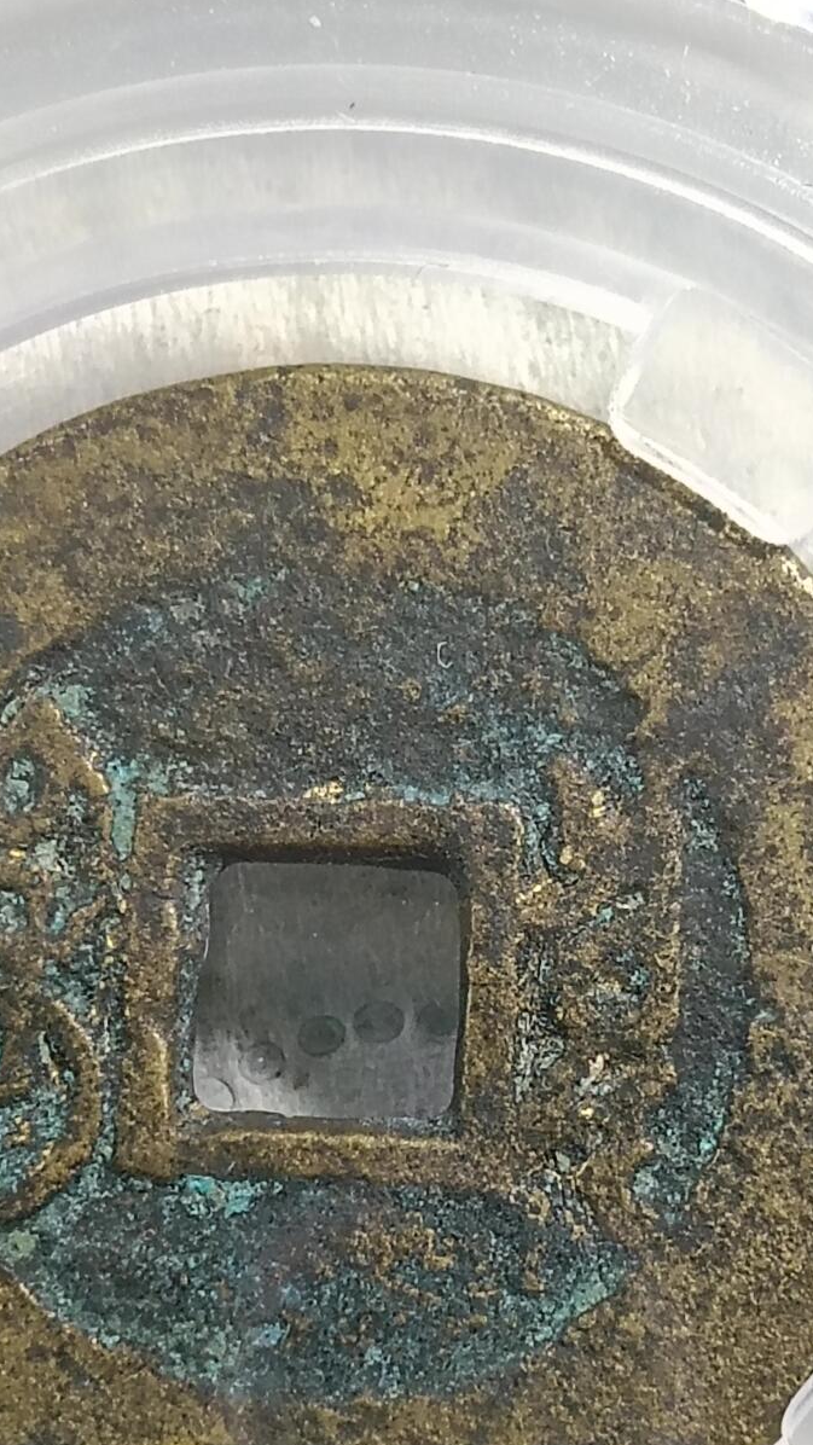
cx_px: 428
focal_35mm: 110
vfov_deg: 19.4
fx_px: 4215
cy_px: 927
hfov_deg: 11.0
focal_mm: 3.98
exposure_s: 1/33.3
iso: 400
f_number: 1.8
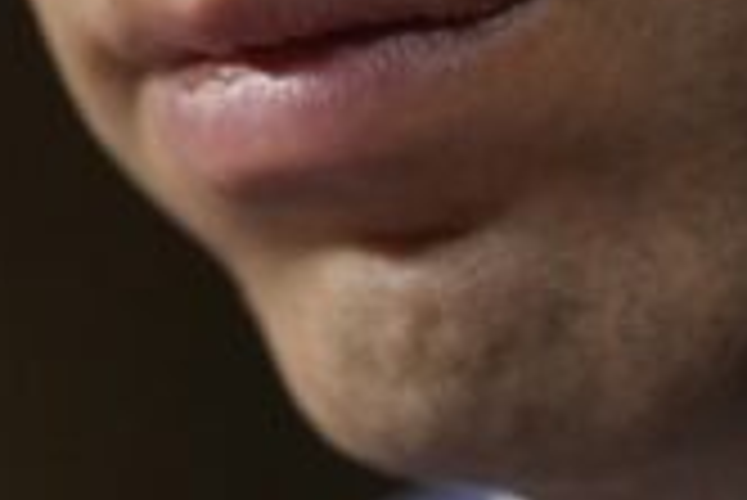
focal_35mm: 817
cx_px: 693
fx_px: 16967
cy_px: -385
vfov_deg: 1.7
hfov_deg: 2.5
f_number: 2.8
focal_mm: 170
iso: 2000
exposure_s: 1/320
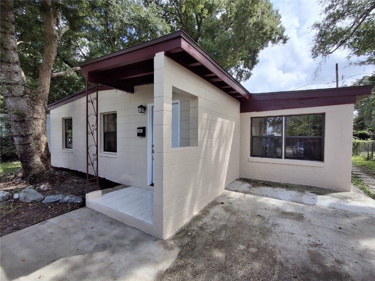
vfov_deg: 78.1
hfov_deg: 94.5
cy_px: 140
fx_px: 173
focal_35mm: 16
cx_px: 188
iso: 40
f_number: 2.2
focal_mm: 1.64
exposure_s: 1/773
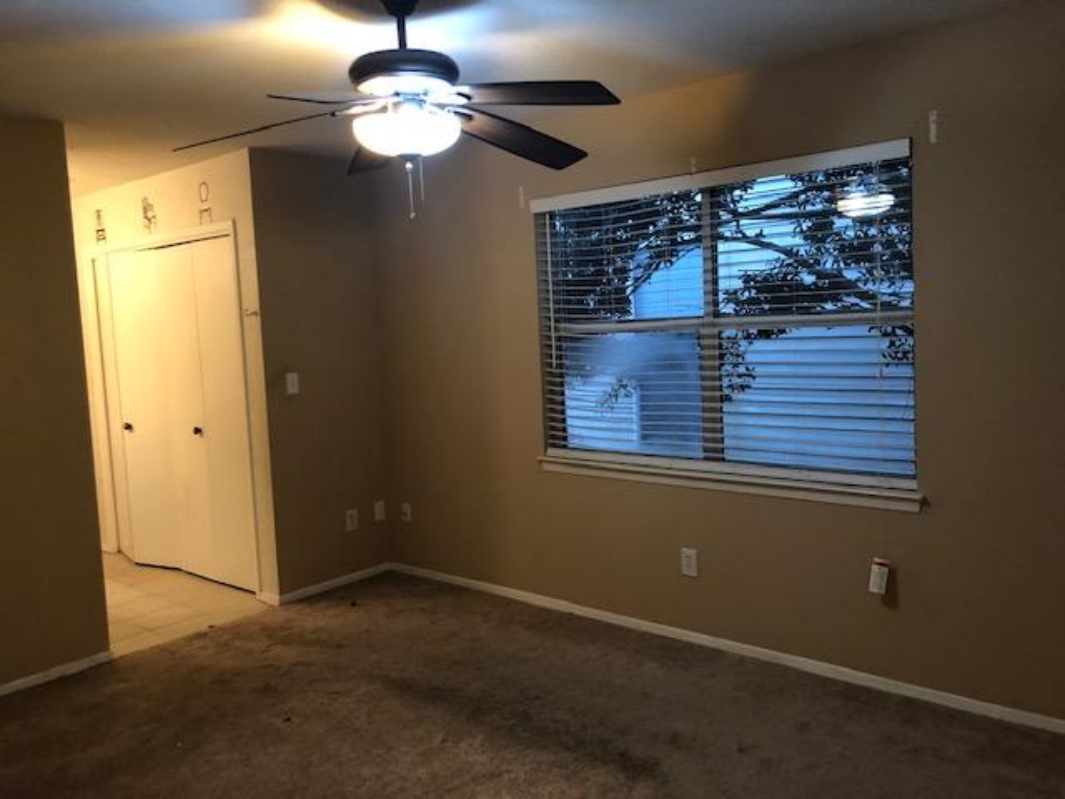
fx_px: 861
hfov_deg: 63.4
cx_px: 532
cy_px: 400
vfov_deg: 49.7
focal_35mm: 28
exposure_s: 1/15
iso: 100
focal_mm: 4
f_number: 1.8
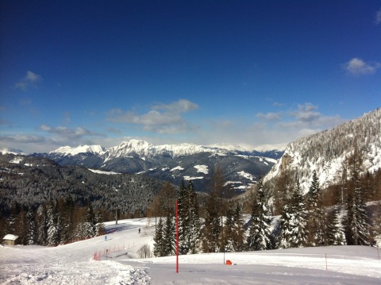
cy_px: 142
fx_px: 385
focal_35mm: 35
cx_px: 190
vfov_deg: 40.6
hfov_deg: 52.7
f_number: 2.8
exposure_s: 1/3771
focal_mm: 3.85
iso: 80
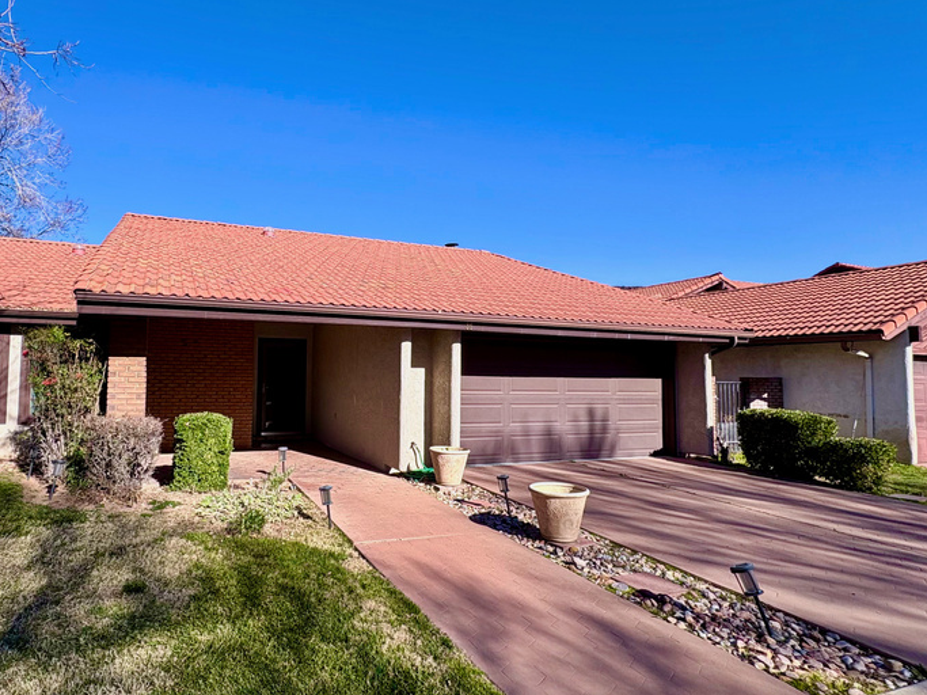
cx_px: 361
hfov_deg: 77.9
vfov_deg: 63.4
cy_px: 345
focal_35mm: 21
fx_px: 562
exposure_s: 1/1600
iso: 40
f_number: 2.2
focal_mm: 2.22
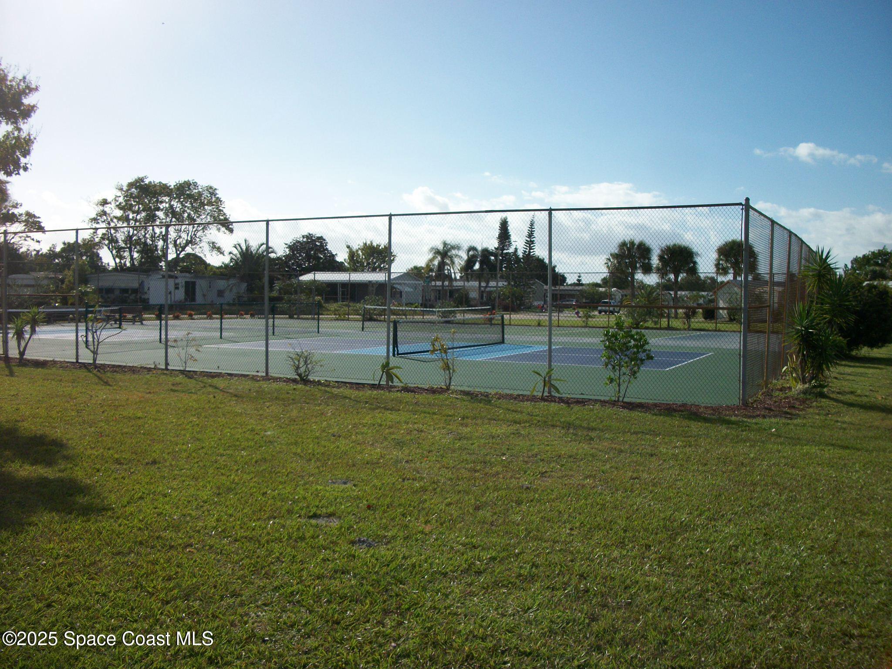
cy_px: 334
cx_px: 446
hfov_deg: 56.8
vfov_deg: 44.2
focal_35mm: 32
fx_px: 825
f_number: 8.8
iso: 80
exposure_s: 1/320
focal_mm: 5.7
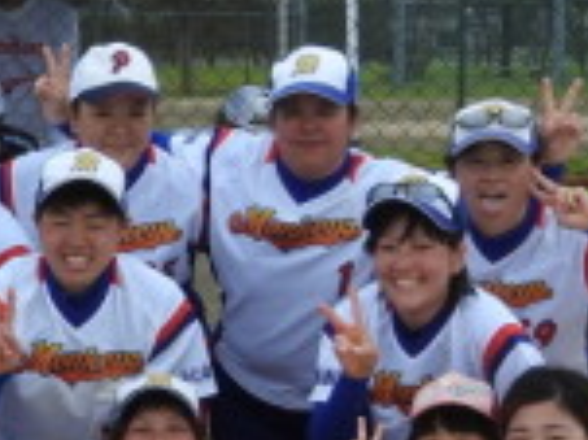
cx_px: -241
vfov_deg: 8.3
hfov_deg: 10.7
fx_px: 3038
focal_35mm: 179
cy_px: 389
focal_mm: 8.1
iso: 100
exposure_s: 1/800
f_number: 4
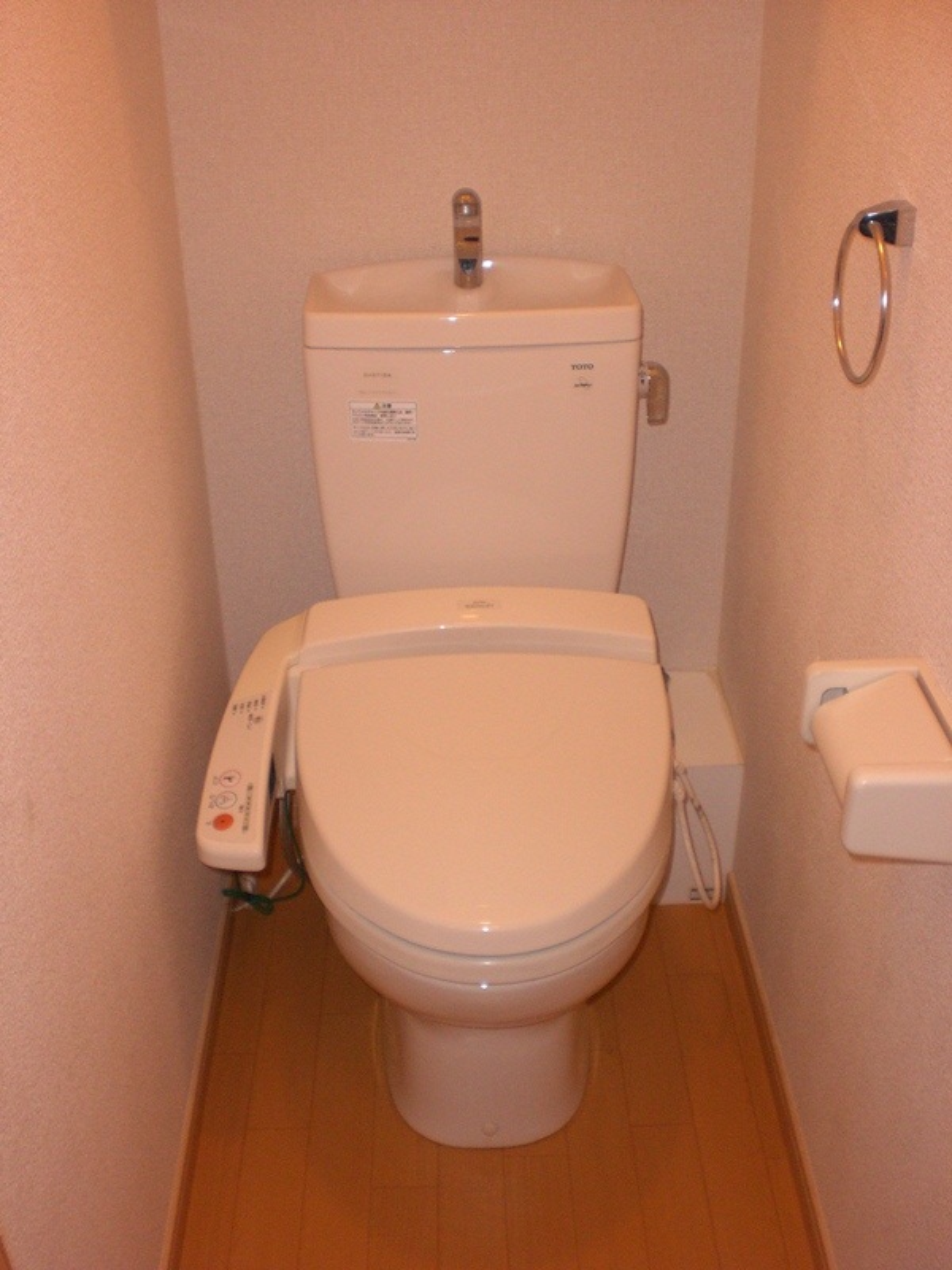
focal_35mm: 38
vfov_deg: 49.0
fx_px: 1393
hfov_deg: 37.7
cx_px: 476
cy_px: 635
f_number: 3.1
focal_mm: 6.3
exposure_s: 1/60
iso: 200
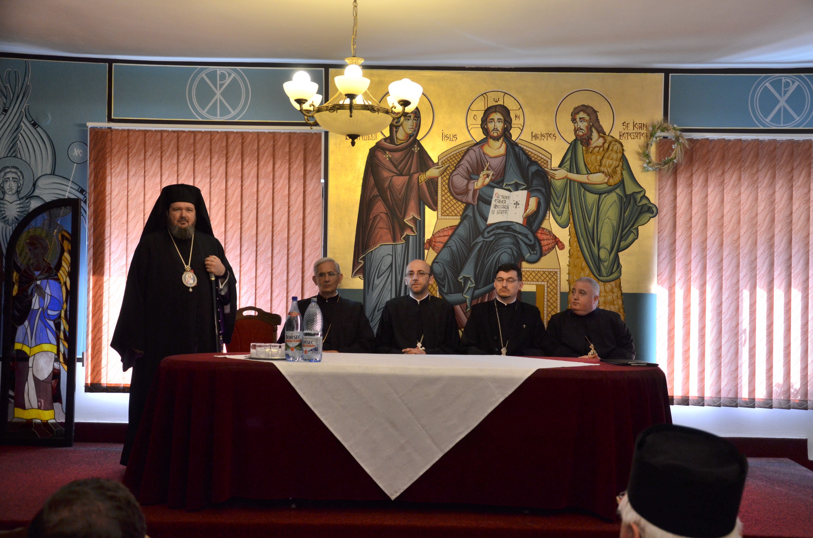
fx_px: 947
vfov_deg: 31.8
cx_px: 406
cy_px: 269
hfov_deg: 46.5
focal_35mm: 42
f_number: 4
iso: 560
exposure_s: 1/60
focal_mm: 28
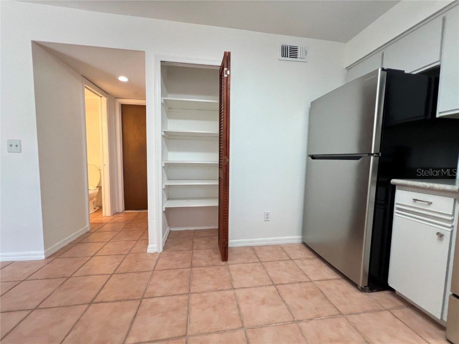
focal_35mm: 13
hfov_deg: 106.2
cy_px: 172
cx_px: 230
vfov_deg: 89.9
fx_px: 172
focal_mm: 1.57
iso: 250
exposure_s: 1/120
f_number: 1.8
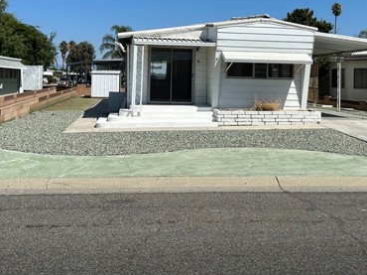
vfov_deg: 31.5
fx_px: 477
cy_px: 65
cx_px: 223
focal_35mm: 45
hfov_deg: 41.9
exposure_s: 1/8000
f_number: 1.5
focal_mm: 5.7
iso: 50
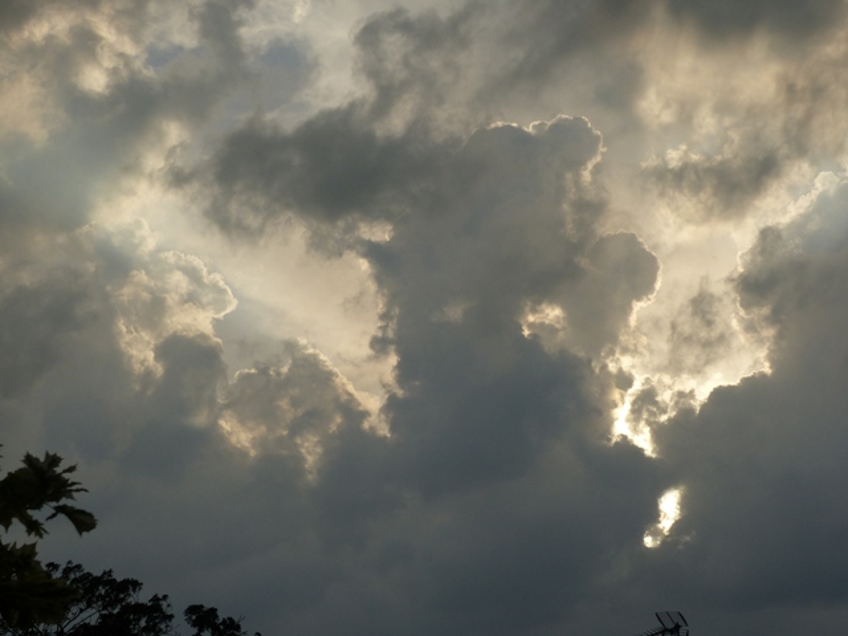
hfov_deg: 19.8
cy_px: 318
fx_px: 2425
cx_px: 424
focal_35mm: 99
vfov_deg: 14.9
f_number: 5
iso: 100
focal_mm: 17.8
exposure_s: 1/1600
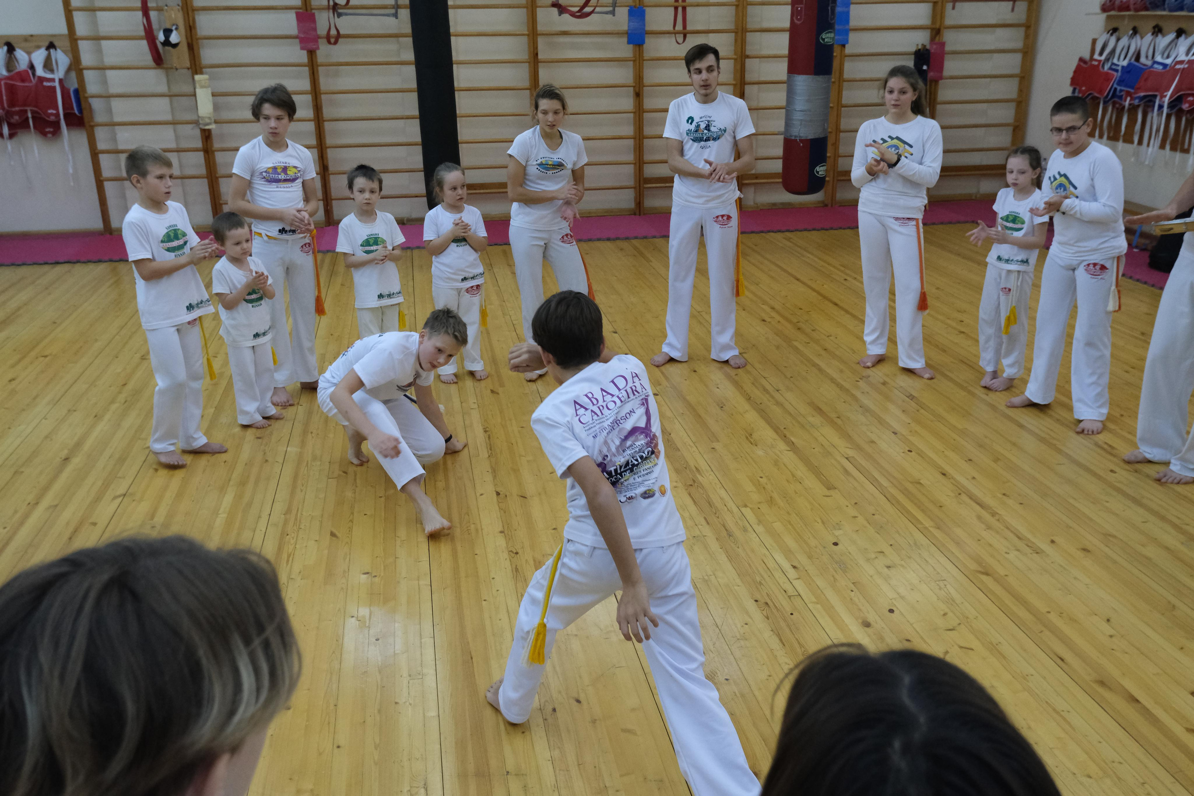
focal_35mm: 31
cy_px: 398
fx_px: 1028
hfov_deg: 60.3
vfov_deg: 42.3
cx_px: 597
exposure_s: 1/320
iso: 3200
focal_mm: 20.9
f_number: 4.2
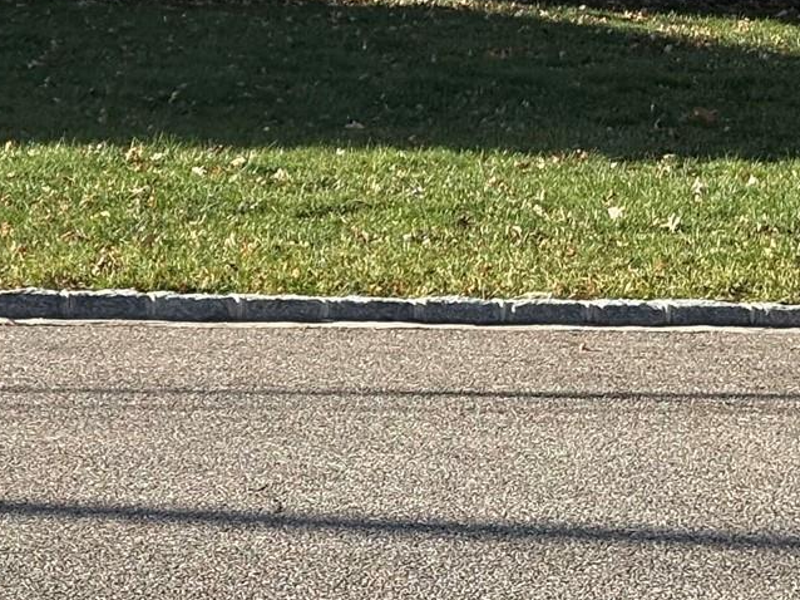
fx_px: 3858
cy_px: -315
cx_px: -435
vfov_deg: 8.7
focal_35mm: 167
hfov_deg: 11.3
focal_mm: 5.96
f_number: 1.6
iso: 32
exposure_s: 1/1590
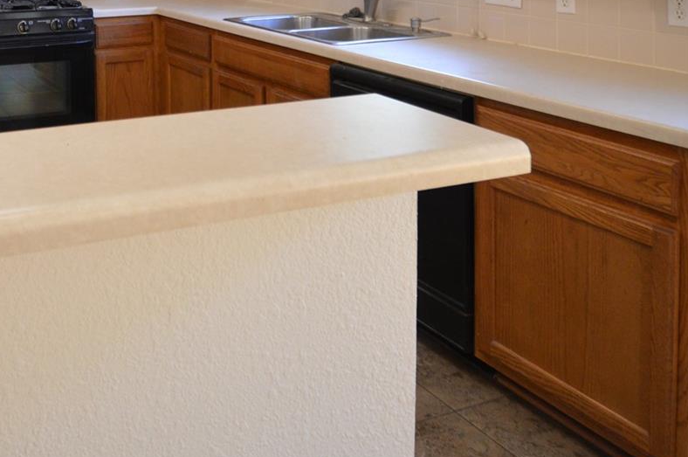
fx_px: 744
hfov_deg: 45.3
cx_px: 77
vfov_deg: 30.6
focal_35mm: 39
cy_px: -41
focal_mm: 10
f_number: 4.5
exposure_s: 1/15
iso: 500
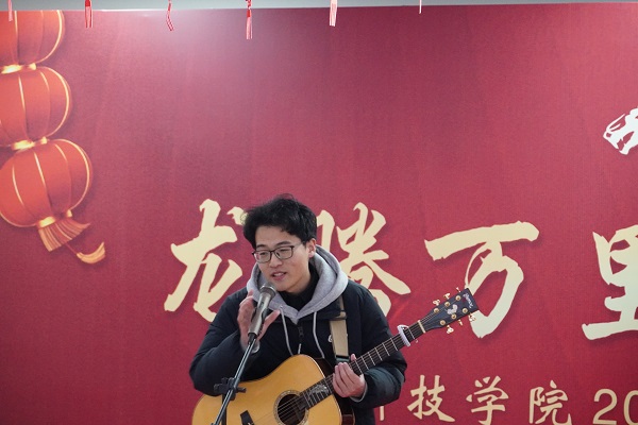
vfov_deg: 10.2
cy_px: 212
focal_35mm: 135
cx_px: 319
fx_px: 2392
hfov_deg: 15.2
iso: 6400
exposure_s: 1/30
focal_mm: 90
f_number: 5.6
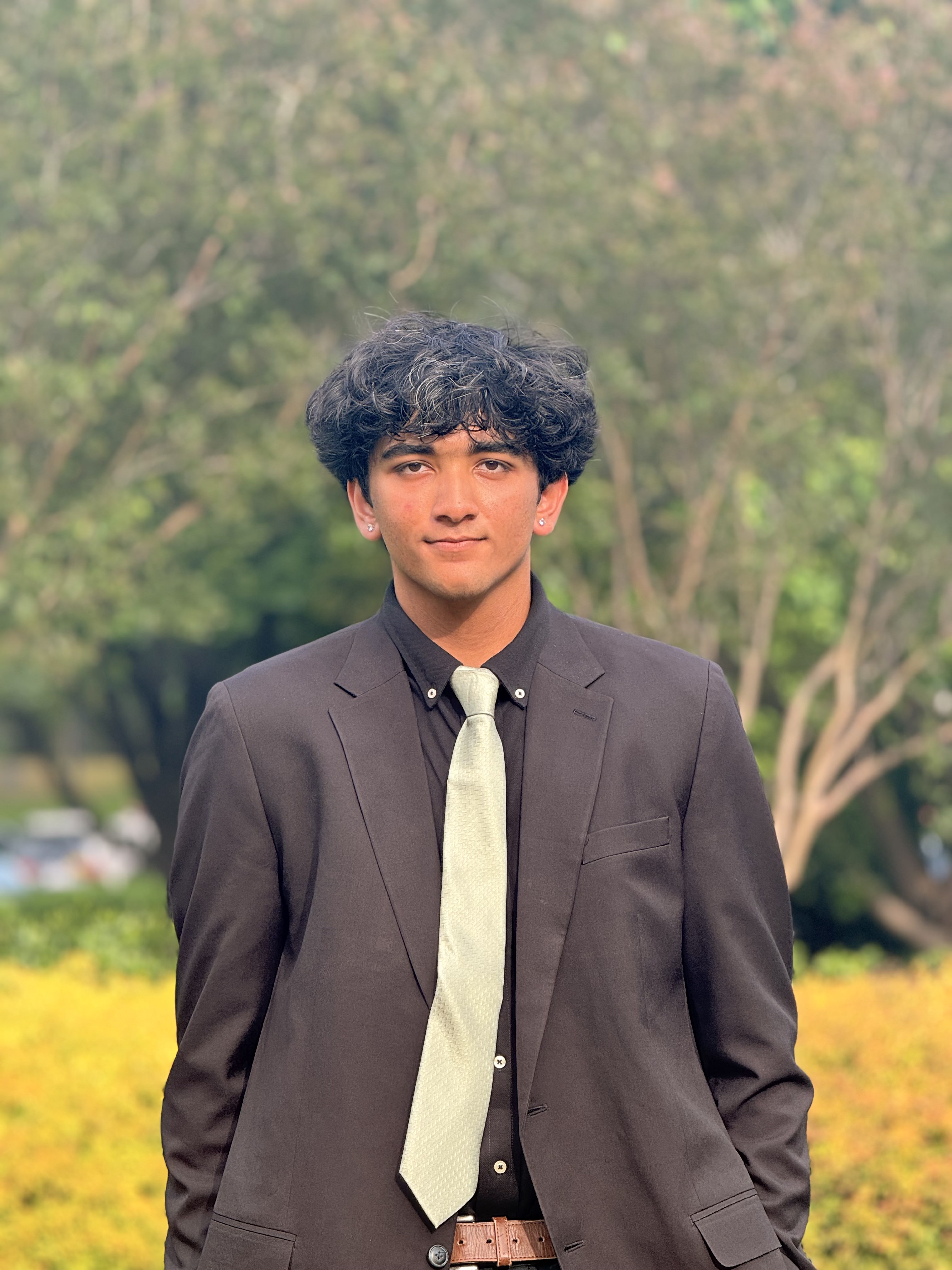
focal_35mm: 120
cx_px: 476
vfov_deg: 16.4
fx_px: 4400
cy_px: 635
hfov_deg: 12.3
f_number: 2.8
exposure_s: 1/178
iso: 50
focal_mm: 15.66
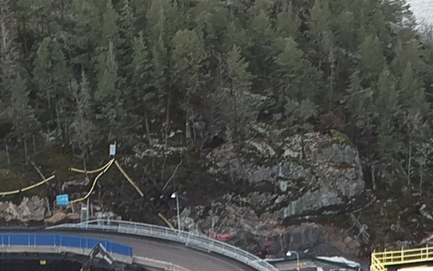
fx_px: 1758
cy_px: 571
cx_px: 475
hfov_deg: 13.8
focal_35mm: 149
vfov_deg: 8.3
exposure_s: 1/80
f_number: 2.6
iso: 100
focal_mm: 4.49
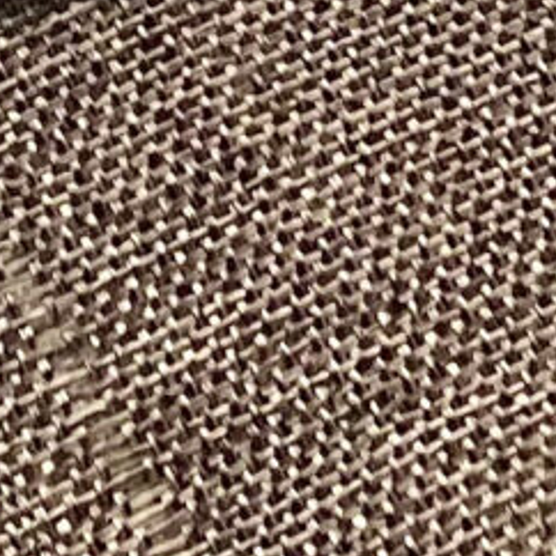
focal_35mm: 243
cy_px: -1879
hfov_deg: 6.5
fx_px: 4416
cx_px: -1135
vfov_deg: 5.8
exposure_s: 1/122
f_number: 1.6
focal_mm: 4.2
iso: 32
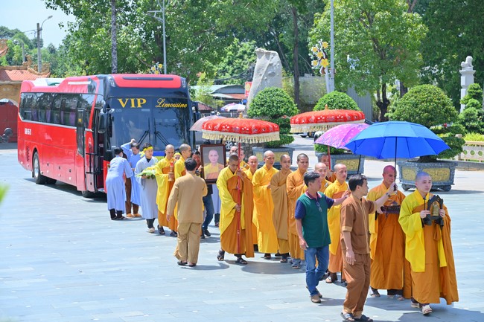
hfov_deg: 26.0
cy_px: 161
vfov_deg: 17.5
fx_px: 1048
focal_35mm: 78
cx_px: 242
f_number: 6.3
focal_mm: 78
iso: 100
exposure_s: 1/250
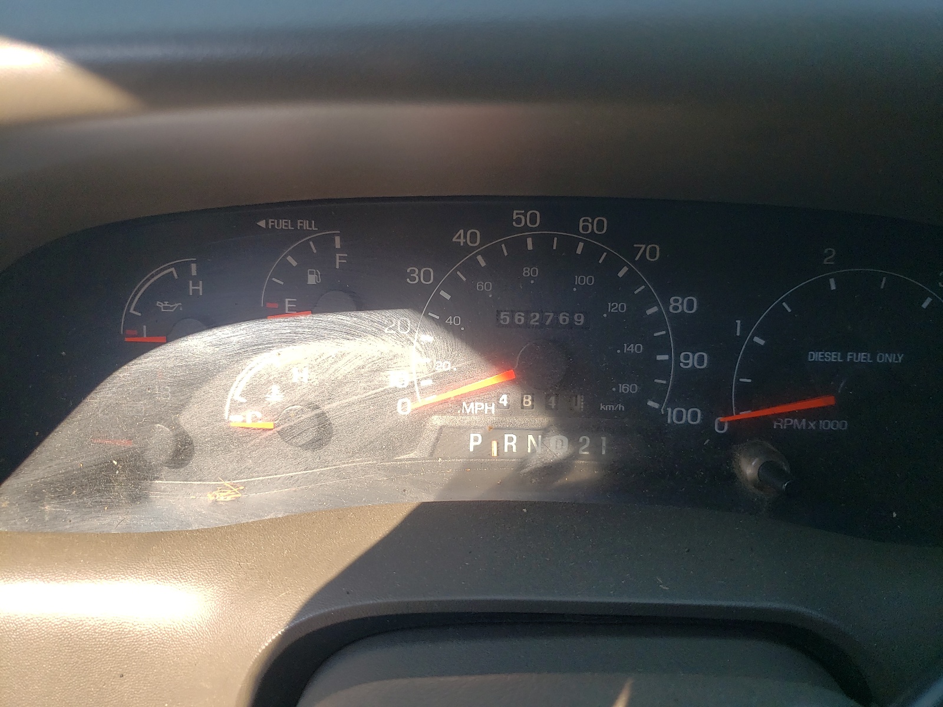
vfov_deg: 53.1
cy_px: 354
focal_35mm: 26
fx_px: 708
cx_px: 472
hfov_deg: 67.3
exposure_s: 1/556
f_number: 1.5
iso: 50
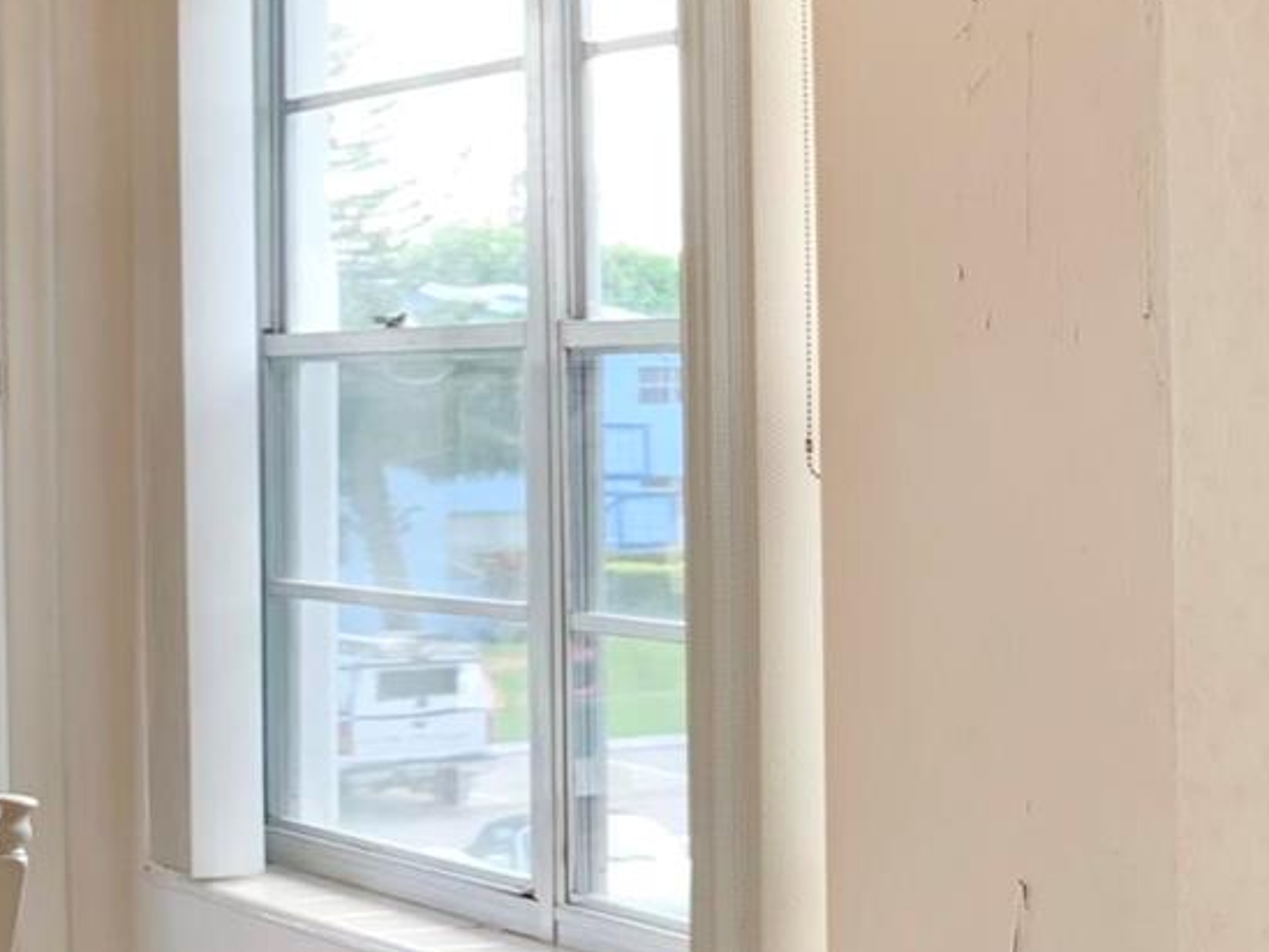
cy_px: 504
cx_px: 1618
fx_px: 3557
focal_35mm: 97
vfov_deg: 15.2
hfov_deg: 18.9
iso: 40
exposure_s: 1/120
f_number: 1.8
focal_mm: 4.25
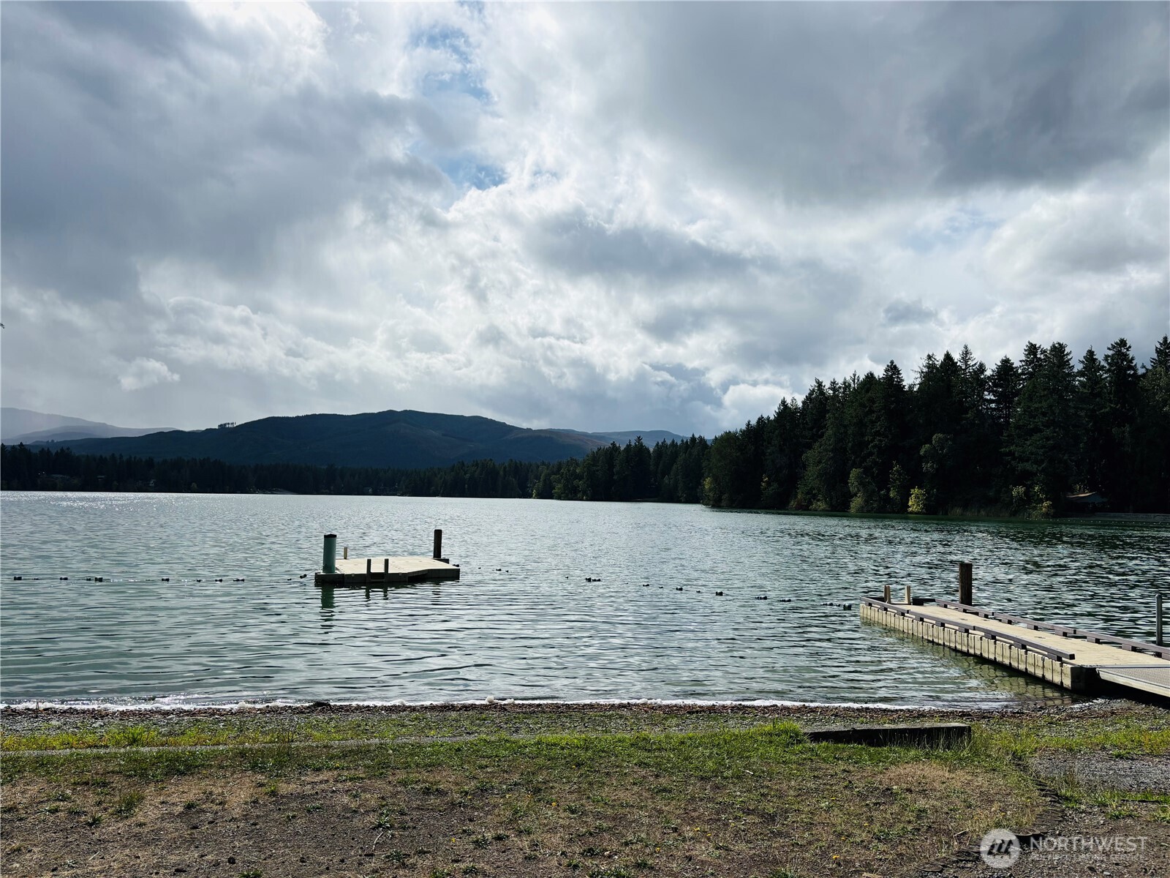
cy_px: 439
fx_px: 879
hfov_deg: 67.3
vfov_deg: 53.1
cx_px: 585
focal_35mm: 26
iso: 50
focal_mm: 5.96
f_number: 1.6
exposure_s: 1/9091
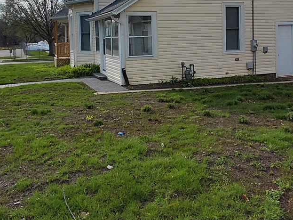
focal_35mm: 37
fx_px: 313
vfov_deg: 38.0
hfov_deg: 50.1
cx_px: 133
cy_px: 63
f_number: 2.2
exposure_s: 1/2409
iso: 40
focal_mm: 1.64
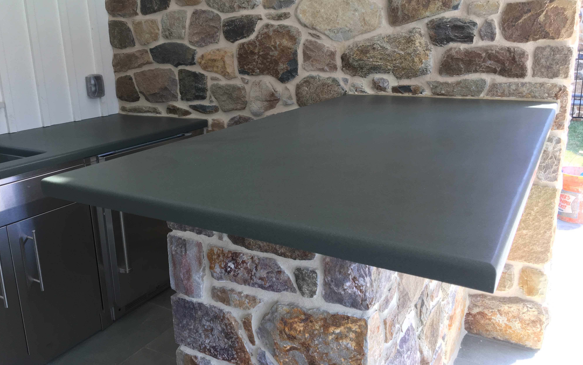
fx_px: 493
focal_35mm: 31
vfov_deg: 40.5
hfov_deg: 61.2
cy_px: 158
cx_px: 290
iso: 40
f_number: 2.2
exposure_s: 1/120
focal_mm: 4.15
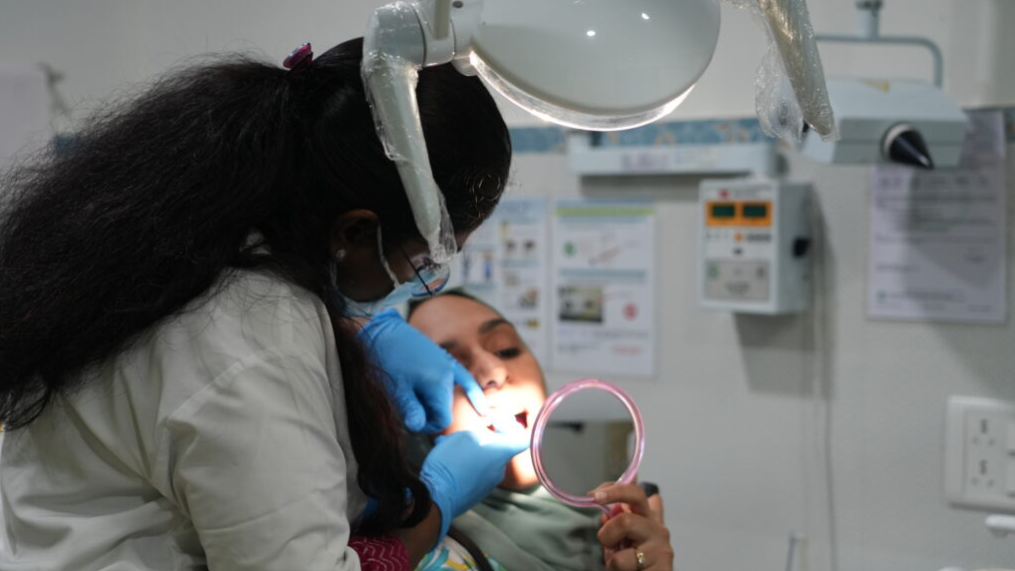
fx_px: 1561
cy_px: 314
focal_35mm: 58
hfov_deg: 36.0
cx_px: 509
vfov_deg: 20.7
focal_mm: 55
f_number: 4
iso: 1250
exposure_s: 1/160
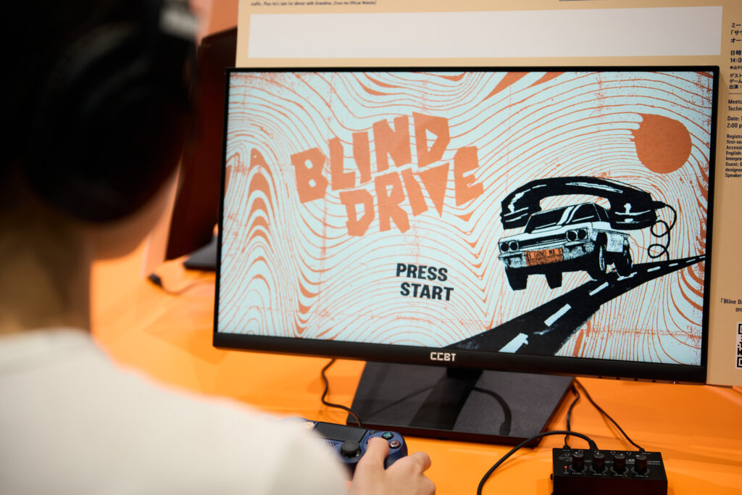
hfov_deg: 39.6
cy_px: 248
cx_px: 371
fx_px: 1031
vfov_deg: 27.0
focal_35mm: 50
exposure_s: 1/100
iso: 640
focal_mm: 50
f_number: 2.8
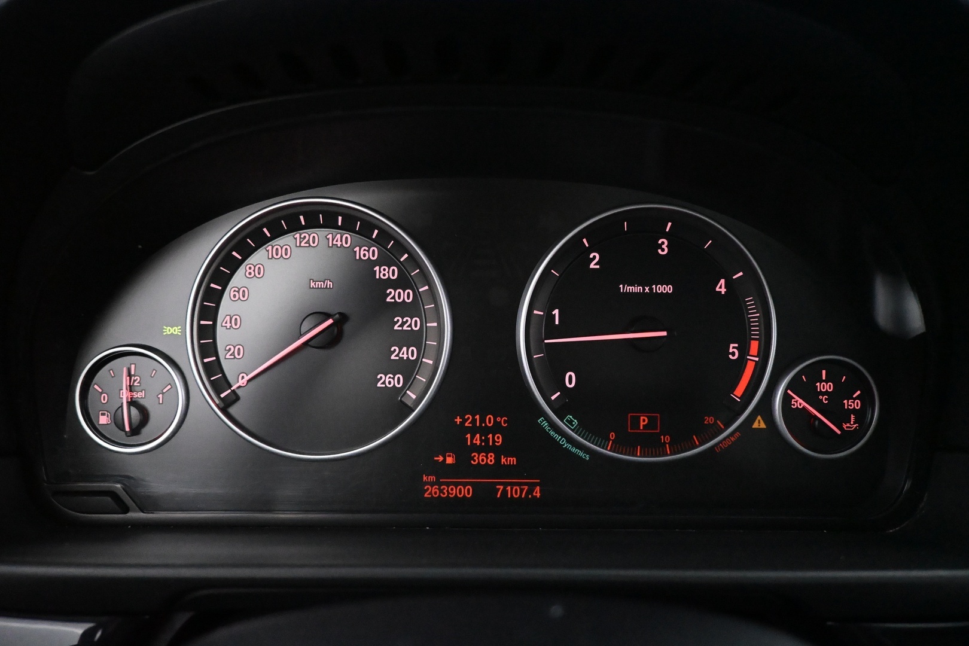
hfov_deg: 73.7
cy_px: 323
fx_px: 646
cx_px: 484
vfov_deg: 53.1
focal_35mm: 24
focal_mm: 16
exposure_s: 1/60
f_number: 3.5
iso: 9000
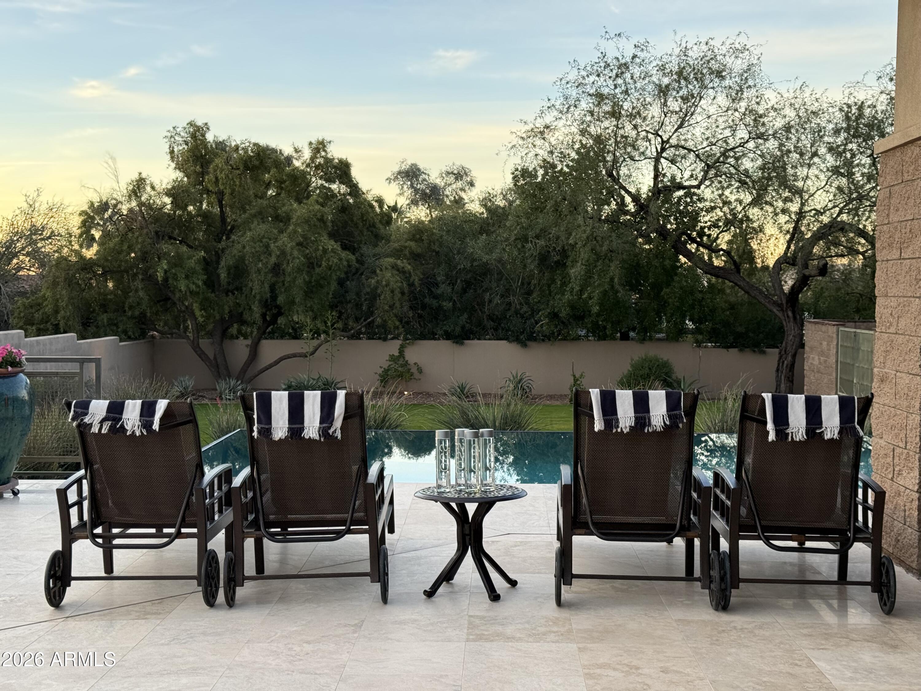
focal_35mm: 48
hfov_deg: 39.7
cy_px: 346
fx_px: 1277
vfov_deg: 30.3
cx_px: 460
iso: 100
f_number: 1.78
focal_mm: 6.76
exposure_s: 1/263
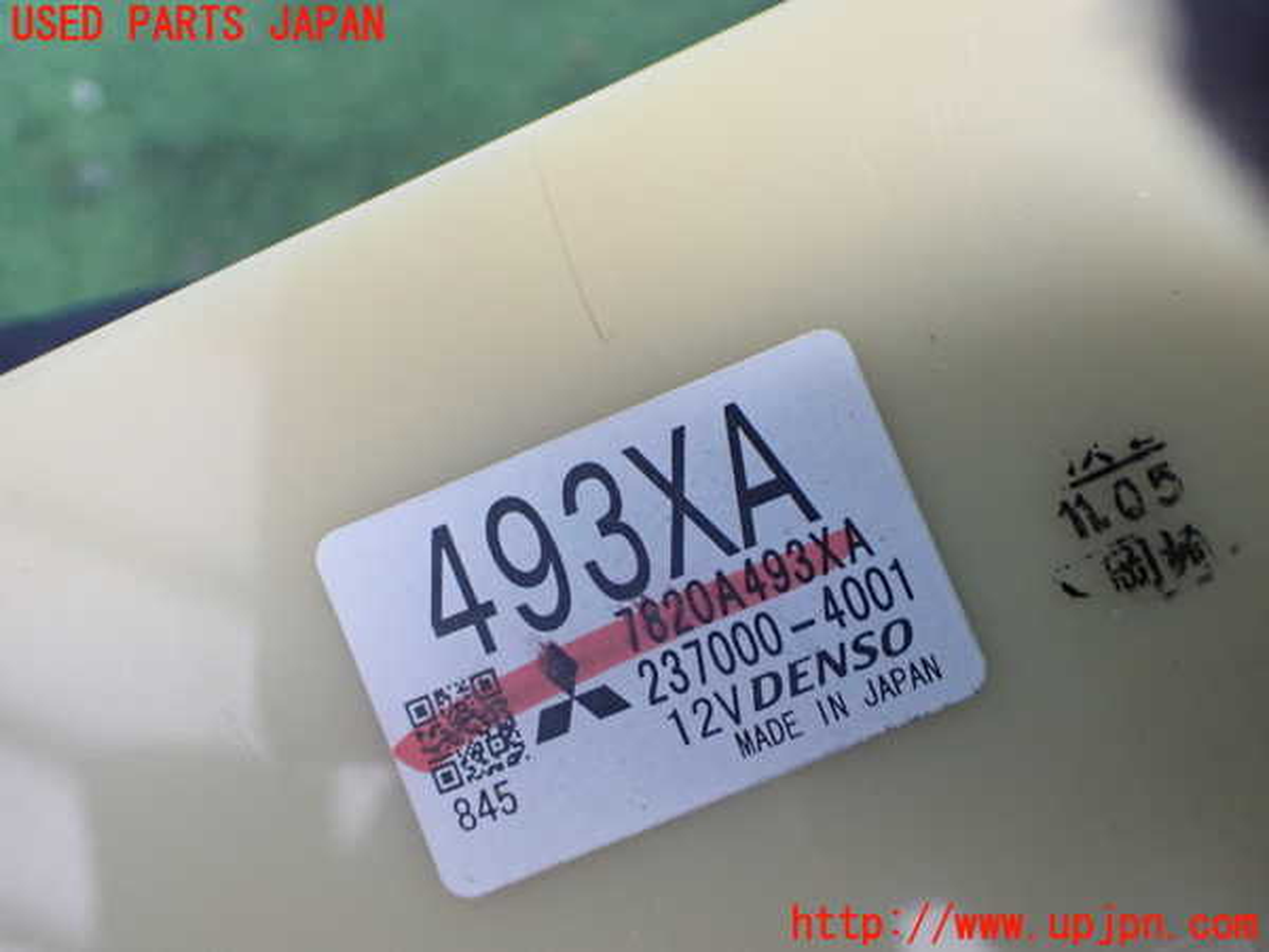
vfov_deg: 46.8
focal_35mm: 30
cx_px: 634
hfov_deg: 60.0
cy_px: 476
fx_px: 1100
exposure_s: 1/80
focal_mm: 5.4
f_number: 2.3
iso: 800
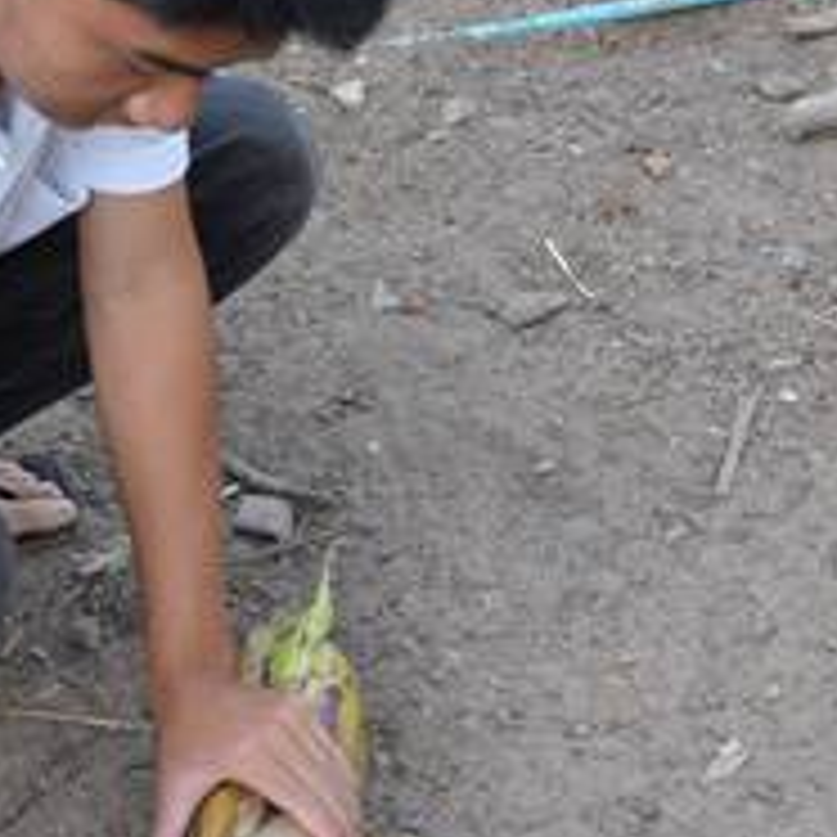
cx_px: 220
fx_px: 2024
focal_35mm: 74
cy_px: 544
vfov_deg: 23.3
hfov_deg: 23.2
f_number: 7.1
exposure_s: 1/60
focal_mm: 18
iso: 400
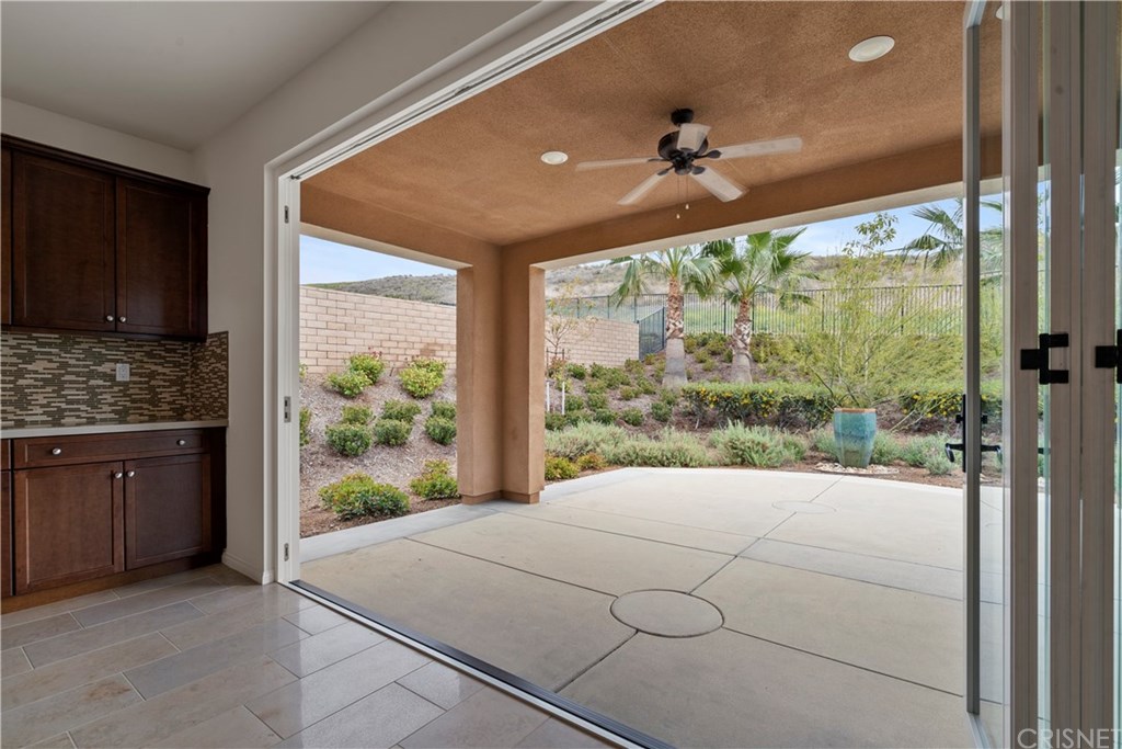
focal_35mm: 16
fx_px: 499
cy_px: 374
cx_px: 561
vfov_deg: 73.8
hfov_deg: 96.7
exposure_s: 1/8
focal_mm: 16
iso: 250
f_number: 11
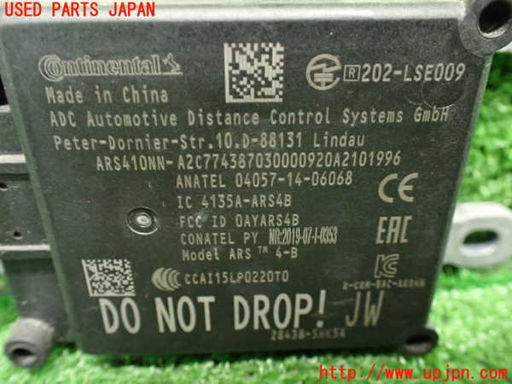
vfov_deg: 46.8
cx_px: 256
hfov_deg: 60.0
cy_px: 192
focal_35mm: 30
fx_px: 444
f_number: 2.3
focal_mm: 5.4
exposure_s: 1/30
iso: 1000
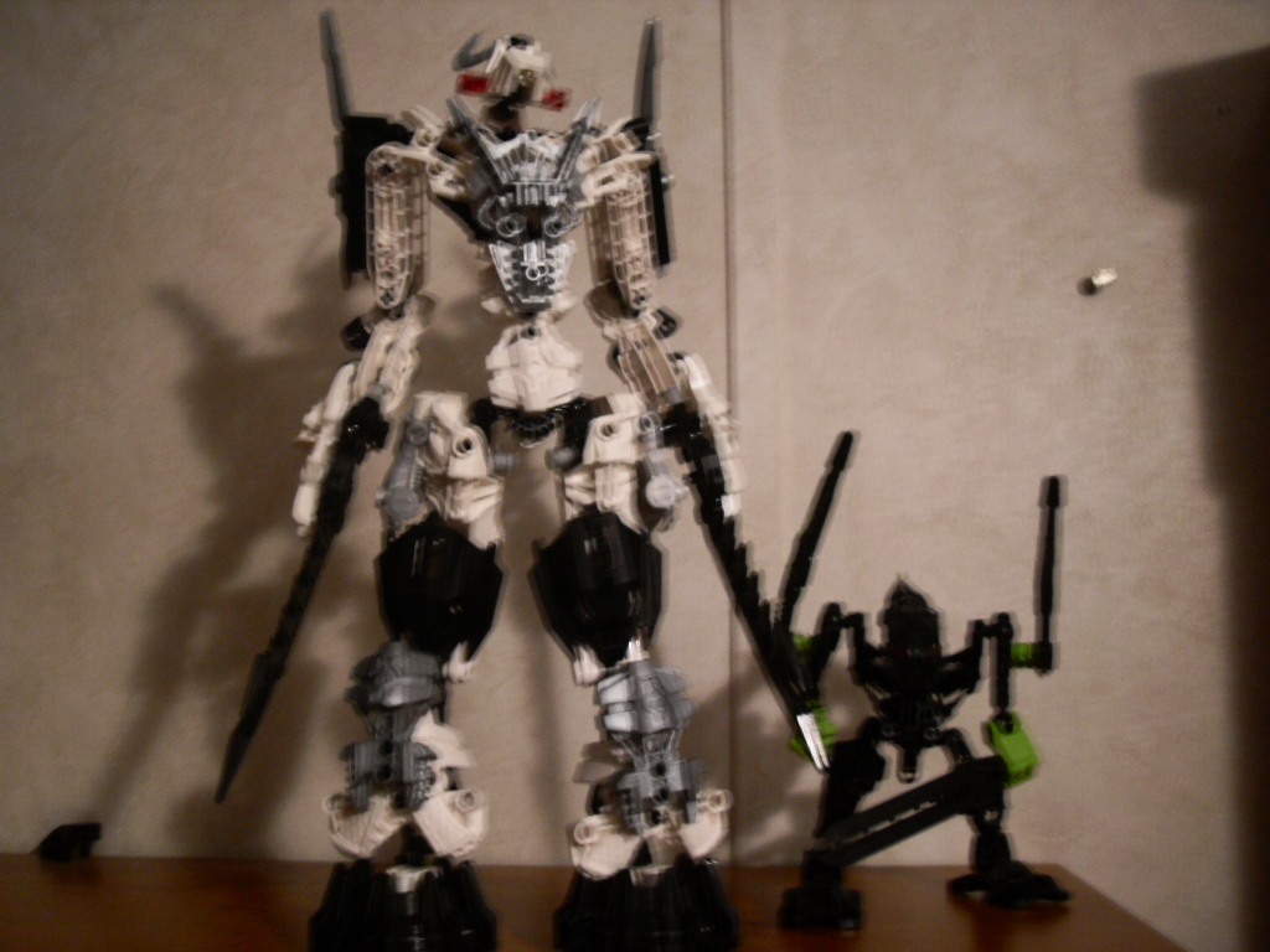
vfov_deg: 38.7
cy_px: 476
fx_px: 1357
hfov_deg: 50.1
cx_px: 635
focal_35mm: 37
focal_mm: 6.3
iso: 200
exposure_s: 1/2
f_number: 2.8
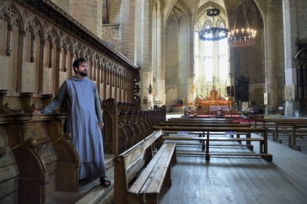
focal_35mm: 24
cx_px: 154
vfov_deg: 53.1
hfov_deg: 73.7
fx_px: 205
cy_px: 102
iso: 1600
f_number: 8
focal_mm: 24
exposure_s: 1/10
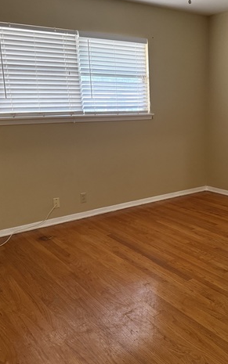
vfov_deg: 55.3
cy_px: 178
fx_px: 348
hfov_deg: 35.5
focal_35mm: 35
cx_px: 172
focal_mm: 6.76
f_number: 1.78
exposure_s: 1/60
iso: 320
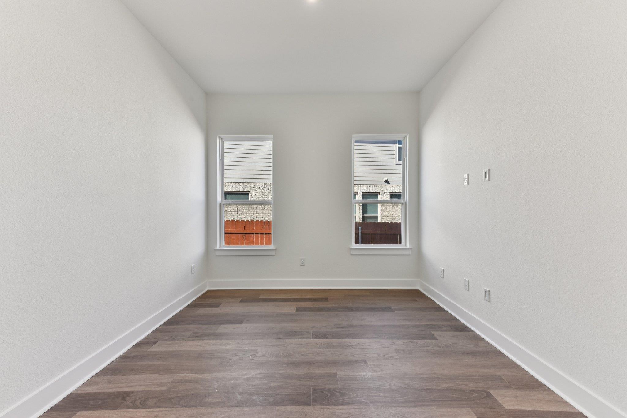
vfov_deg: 81.2
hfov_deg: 104.2
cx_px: 314
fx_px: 244
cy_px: 209
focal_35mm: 14
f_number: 8
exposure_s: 1/125
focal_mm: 14
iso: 400
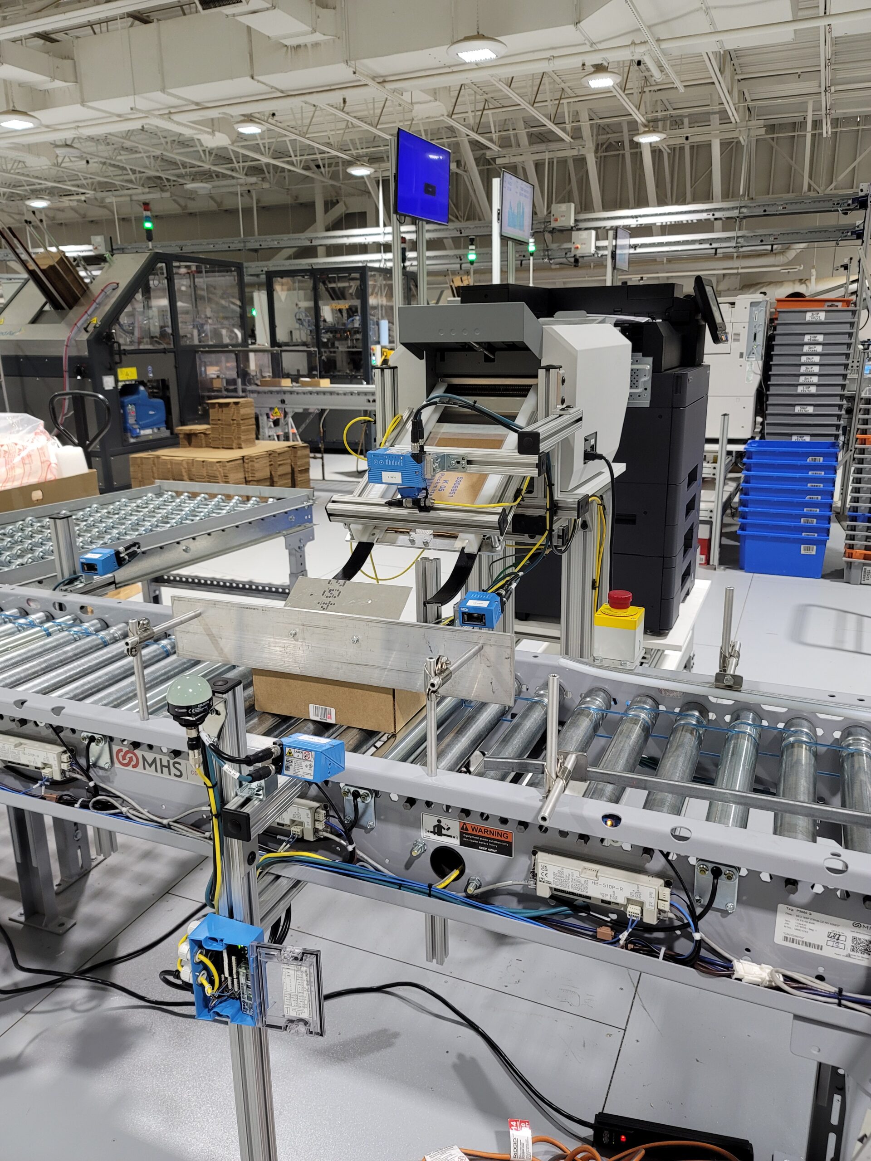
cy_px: 580
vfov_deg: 69.4
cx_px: 436
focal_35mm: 25
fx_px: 839
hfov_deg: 54.9
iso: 200
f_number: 1.8
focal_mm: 7
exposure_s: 1/60
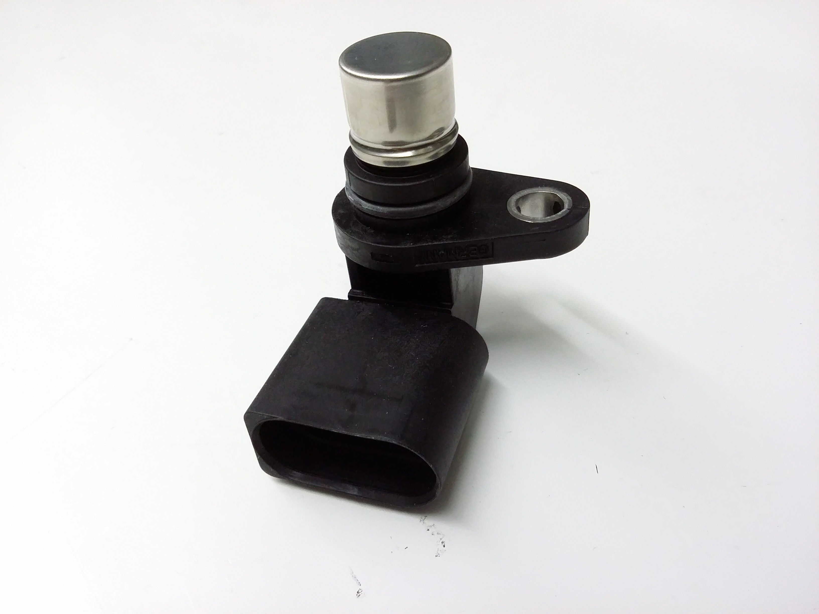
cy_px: 307
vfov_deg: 44.2
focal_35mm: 32
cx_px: 410
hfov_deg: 56.8
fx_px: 757
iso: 200
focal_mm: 3.4
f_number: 2.4
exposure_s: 1/15
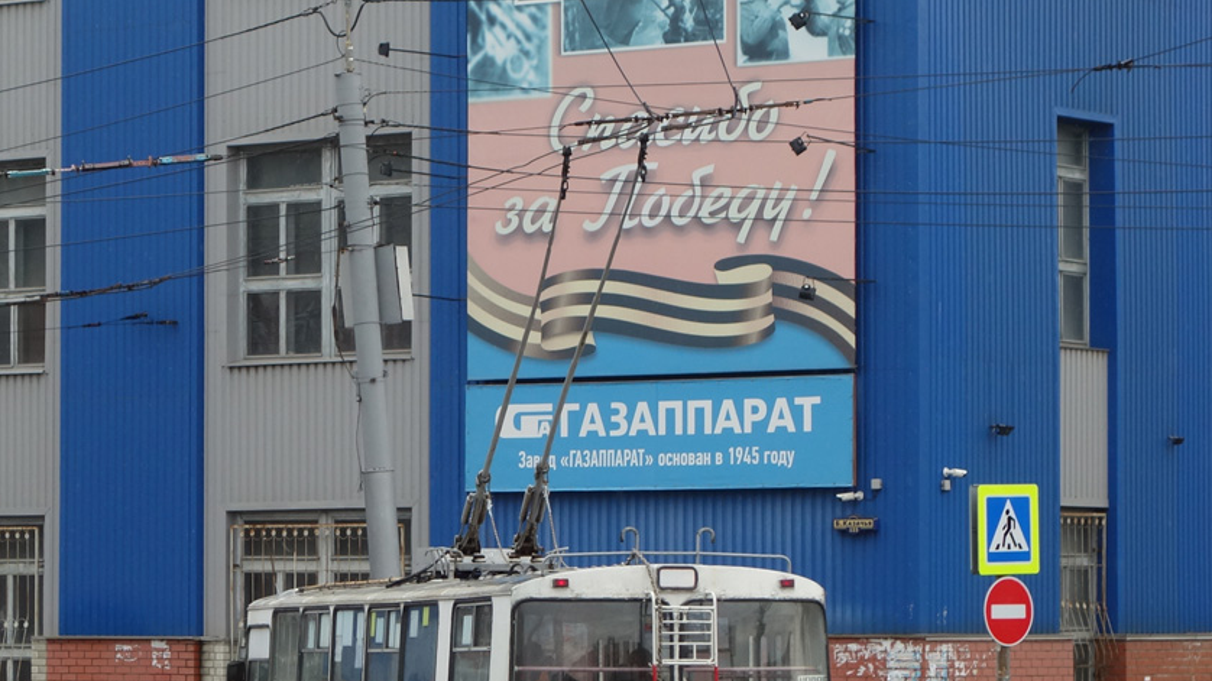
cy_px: 518
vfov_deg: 10.3
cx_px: 450
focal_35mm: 117
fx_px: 3759
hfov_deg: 18.3
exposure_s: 1/500
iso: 250
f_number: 4.5
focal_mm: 29.15
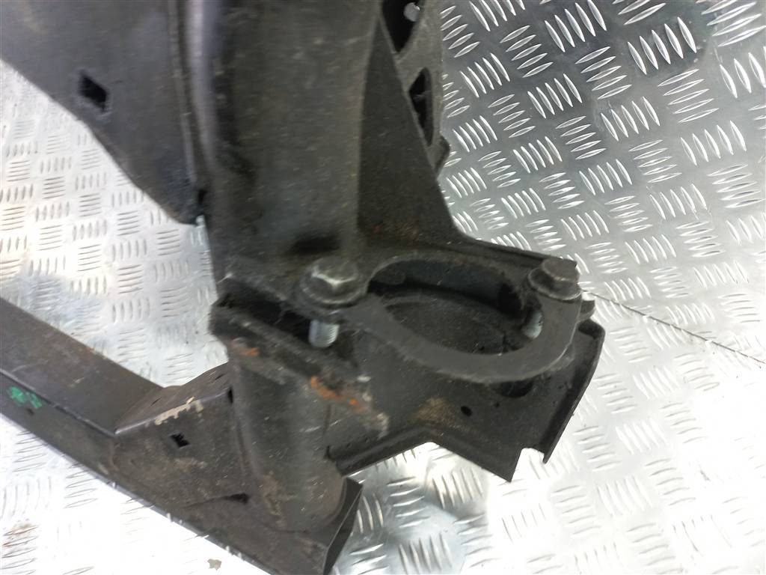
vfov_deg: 54.9
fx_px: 553
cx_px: 383
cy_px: 288
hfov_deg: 69.4
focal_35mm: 25
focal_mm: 4.6
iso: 200
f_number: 1.8
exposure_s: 1/50
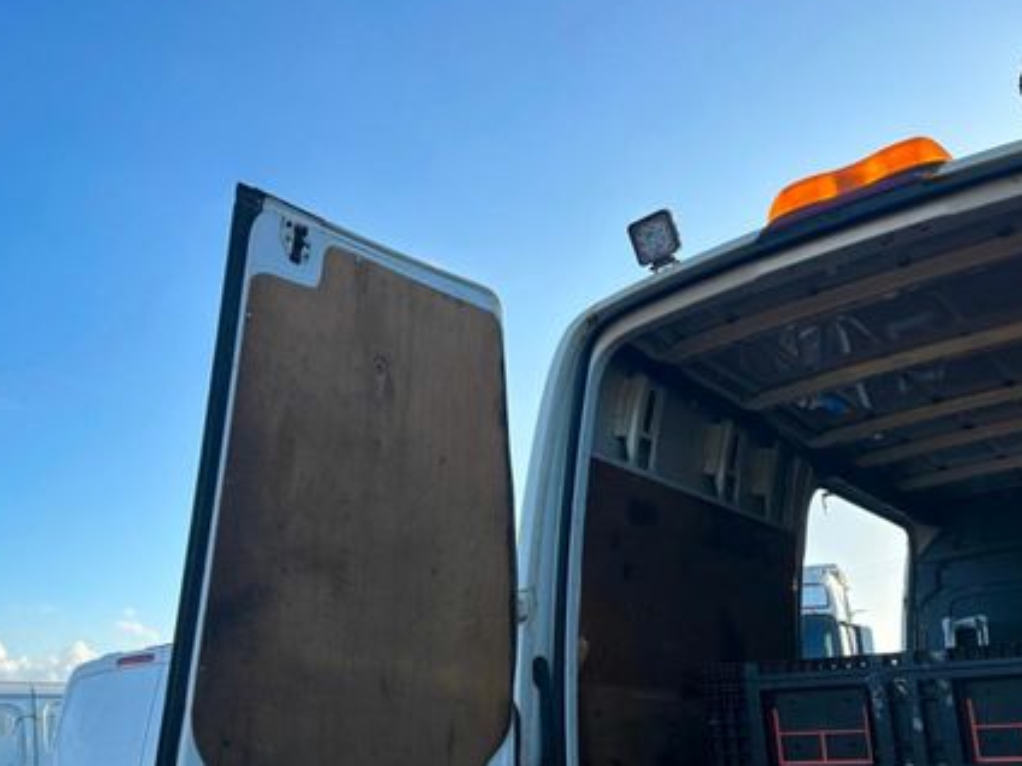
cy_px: 508
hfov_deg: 53.7
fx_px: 1004
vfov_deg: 41.3
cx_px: 422
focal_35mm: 34
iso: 80
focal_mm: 6.86
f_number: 1.78
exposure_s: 1/2591
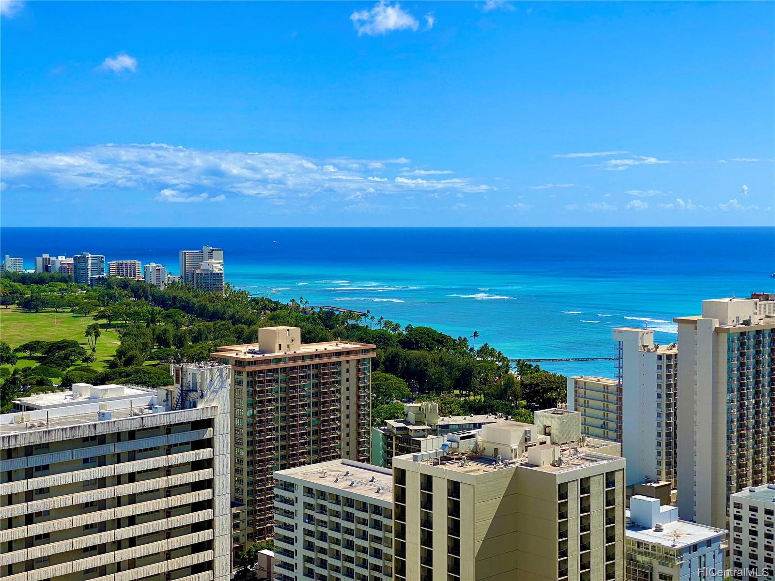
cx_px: 388
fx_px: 1164
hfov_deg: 36.8
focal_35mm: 52
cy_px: 290
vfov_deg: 28.0
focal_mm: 6
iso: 20
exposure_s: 1/2283
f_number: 2
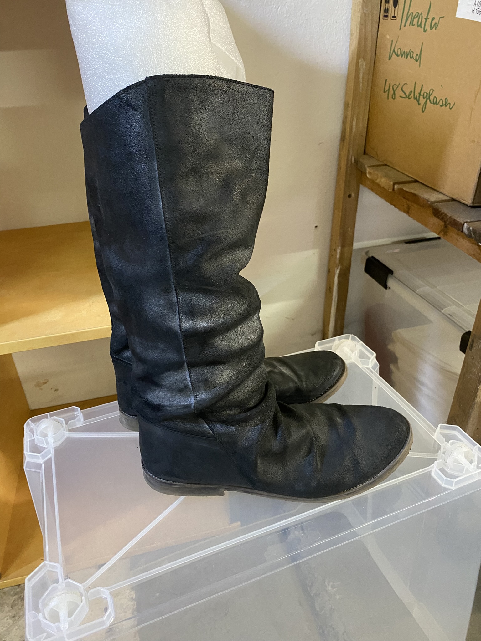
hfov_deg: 53.1
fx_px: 482
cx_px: 240
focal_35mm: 26
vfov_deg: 67.3
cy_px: 320
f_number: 1.8
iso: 500
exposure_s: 1/25
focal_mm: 4.25
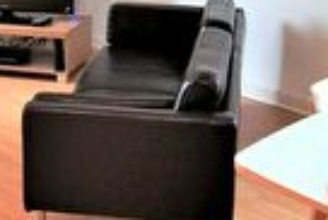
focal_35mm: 77
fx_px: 702
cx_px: 157
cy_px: 29
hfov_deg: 26.3
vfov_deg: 17.5
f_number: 3.5
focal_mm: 10
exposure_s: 1/30
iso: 200
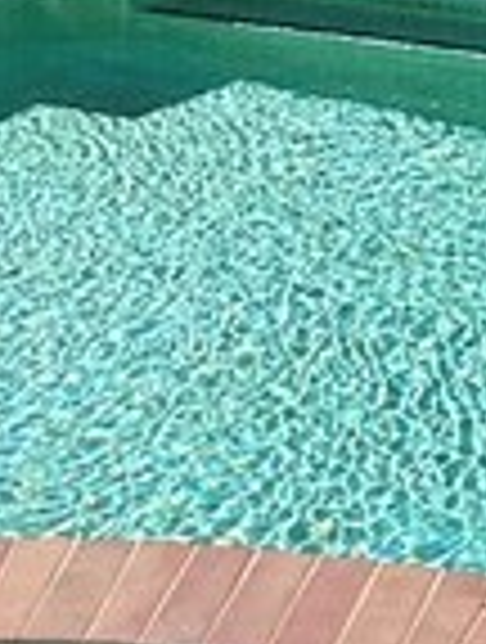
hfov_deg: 14.2
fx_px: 1864
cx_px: 639
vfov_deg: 17.0
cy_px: -419
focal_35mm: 100
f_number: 2.2
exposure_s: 1/2092
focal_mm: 2.22
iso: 50
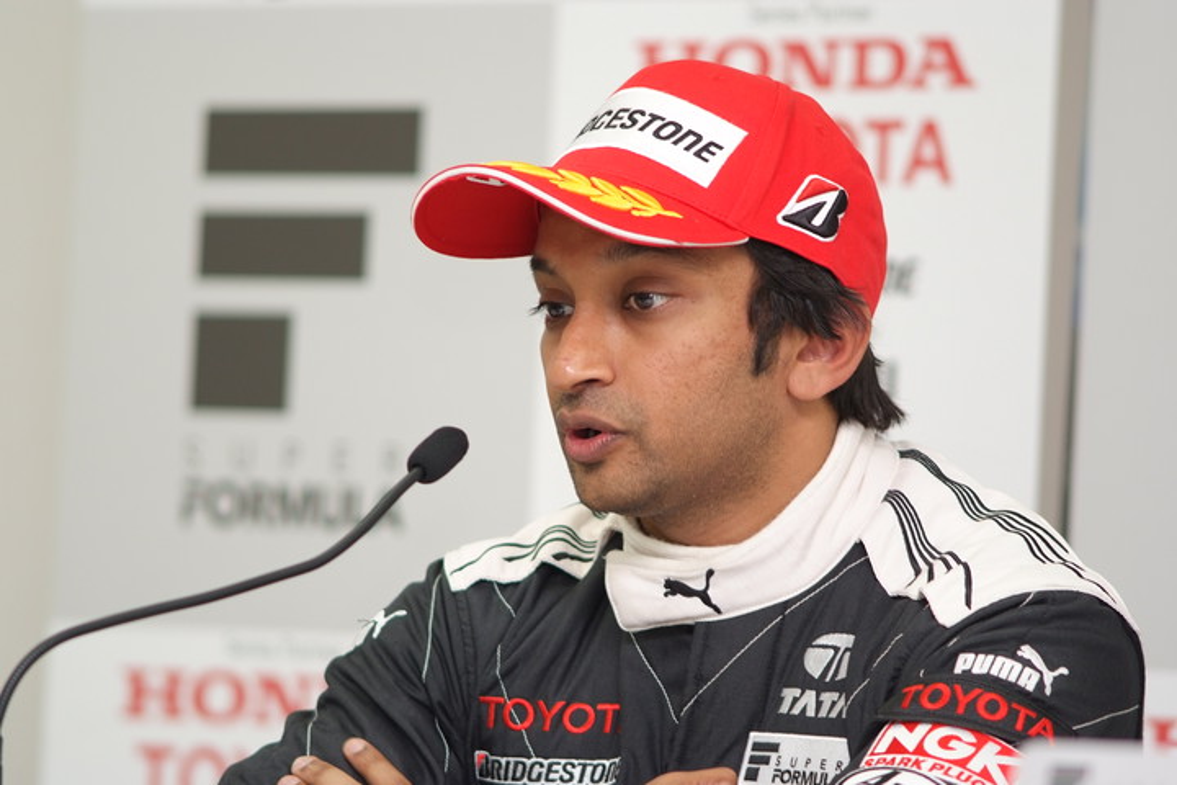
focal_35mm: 270
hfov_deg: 7.6
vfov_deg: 5.1
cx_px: 588
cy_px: 392
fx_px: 8827
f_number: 2.8
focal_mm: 180
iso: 400
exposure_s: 1/125
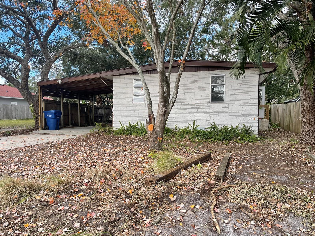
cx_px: 158
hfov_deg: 69.4
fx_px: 227
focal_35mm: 25
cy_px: 118
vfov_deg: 54.9
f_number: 1.6
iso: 32
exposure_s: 1/301
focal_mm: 5.1
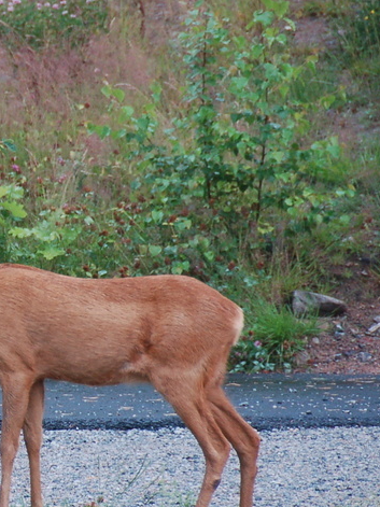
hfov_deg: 2.4
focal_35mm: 626
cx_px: -71
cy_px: 269
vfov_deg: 3.2
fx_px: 9167
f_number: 5.6
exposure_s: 1/200
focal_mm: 200
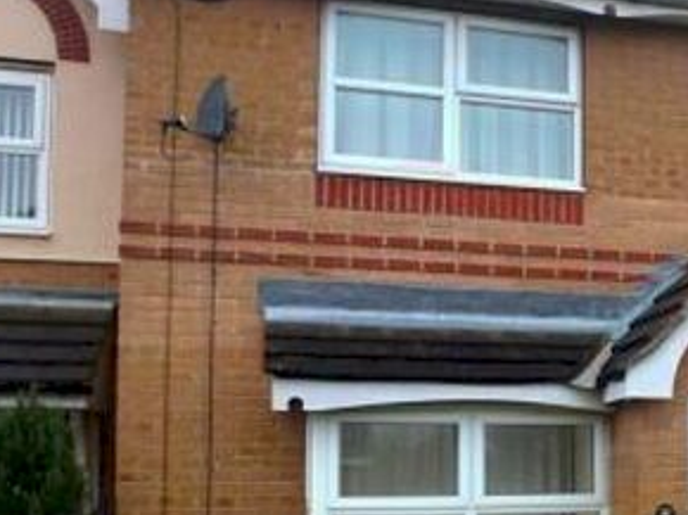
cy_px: 412
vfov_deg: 24.8
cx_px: 724
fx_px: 1152
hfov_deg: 30.4
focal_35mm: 58
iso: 100
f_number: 3.3
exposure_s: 1/80
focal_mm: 4.3
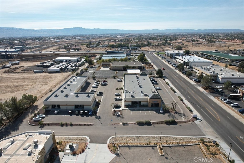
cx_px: 122
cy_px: 82
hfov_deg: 78.6
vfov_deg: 57.2
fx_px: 149
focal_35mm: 22
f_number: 2.8
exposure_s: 1/500
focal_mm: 8.38
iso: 100
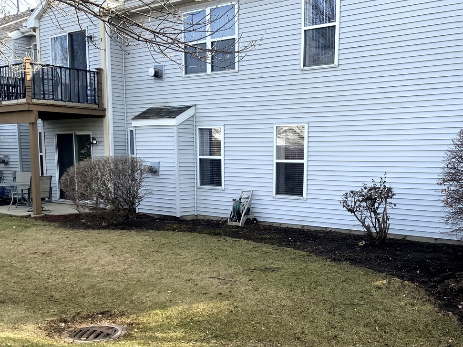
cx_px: 279
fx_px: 575
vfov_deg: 33.2
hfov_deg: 43.6
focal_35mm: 43
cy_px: 244
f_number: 1.8
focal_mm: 3
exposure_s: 1/457
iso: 16
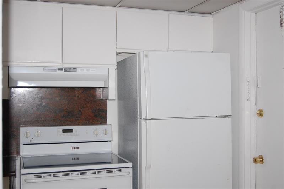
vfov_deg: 29.8
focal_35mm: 45
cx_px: 142
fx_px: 354
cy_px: 94
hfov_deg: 43.7
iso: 400
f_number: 4.2
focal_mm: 30
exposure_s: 1/60
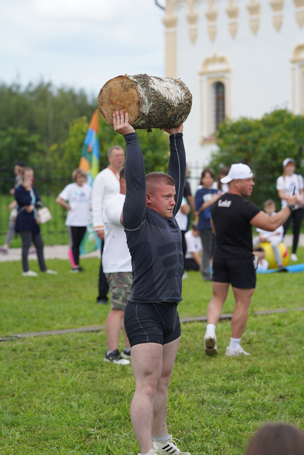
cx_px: 152
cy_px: 228
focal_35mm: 135
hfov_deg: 10.2
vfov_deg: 15.2
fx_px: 1710
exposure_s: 1/500
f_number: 4.5
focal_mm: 135
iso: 100
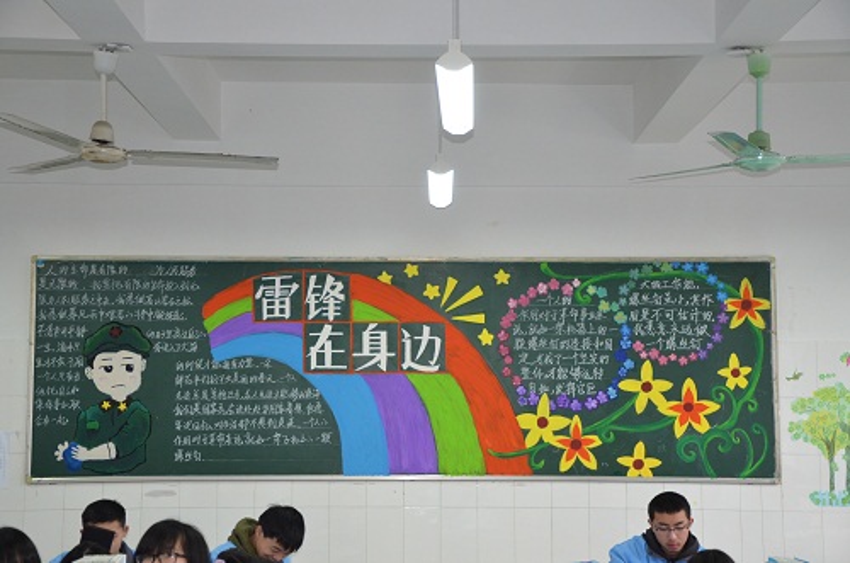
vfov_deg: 20.1
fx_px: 1590
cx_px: 425
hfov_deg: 29.9
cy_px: 282
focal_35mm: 68
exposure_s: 1/100
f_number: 4.8
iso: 800
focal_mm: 45
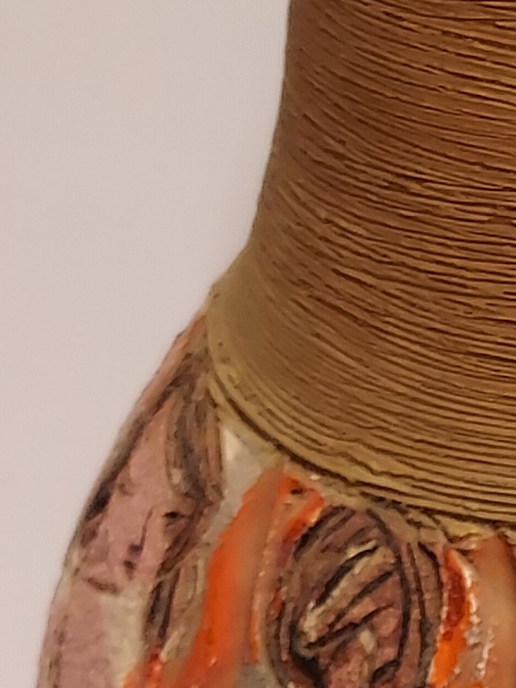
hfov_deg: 17.8
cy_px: 234
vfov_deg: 25.2
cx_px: 690
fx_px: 1531
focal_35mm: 77
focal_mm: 4.6
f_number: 1.8
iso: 400
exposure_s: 1/50
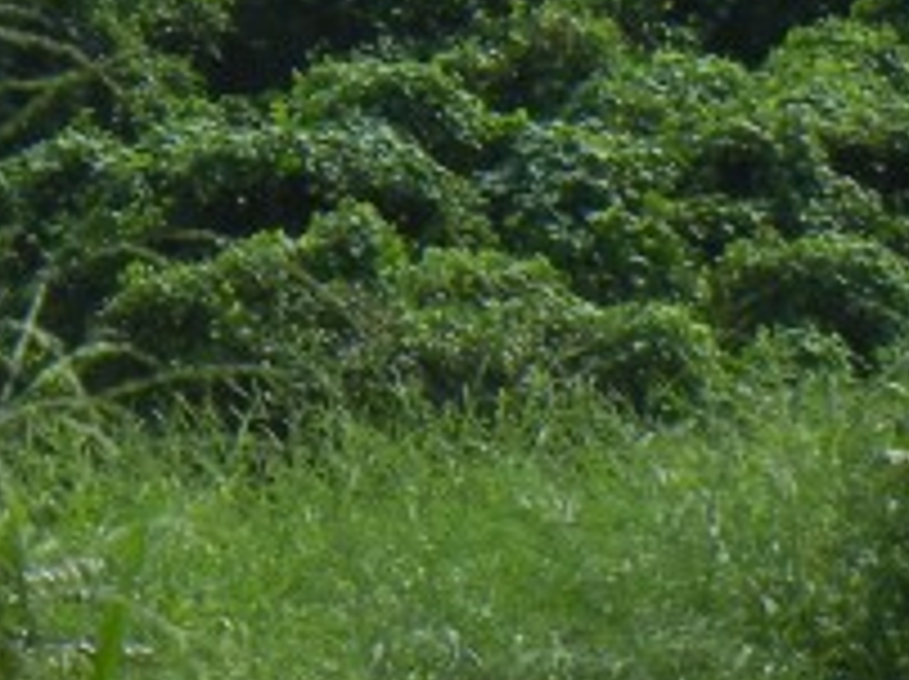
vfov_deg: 2.5
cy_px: -144
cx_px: -1094
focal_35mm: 589
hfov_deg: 3.3
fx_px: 15449
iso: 160
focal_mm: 20.9
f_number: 9.2
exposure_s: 1/283
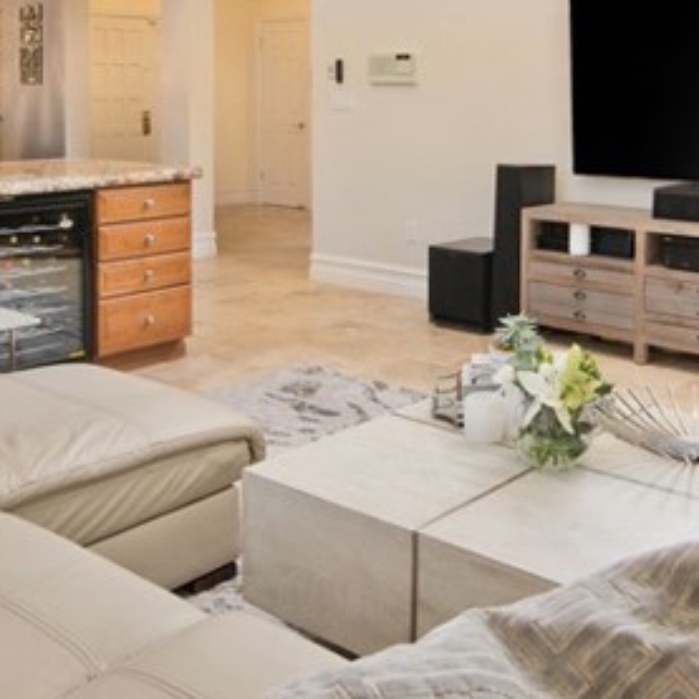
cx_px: 406
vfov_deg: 36.4
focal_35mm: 44
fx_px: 1005
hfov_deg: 38.2
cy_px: 92
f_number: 7.1
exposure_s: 1/125
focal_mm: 14
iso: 400
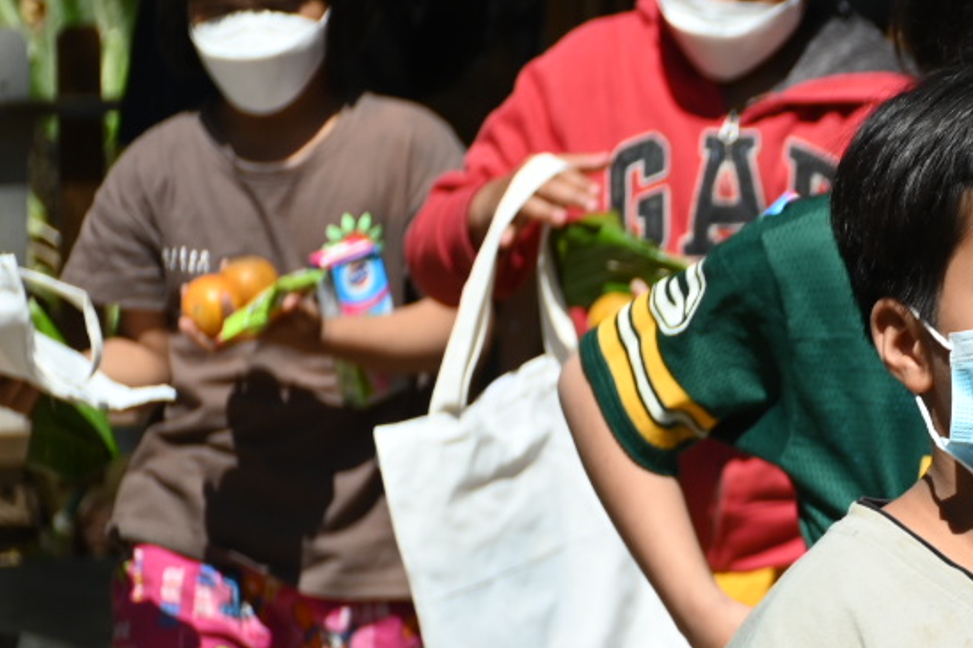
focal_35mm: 332
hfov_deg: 6.2
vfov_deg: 4.1
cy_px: 657
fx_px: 8983
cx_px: 1069
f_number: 5
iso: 100
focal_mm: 75
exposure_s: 1/640
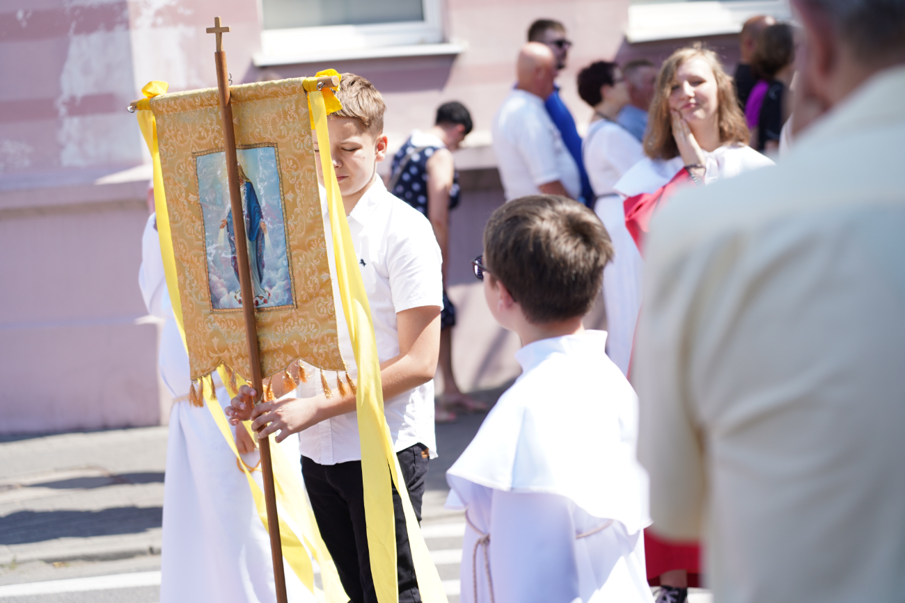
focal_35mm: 105
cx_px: 452
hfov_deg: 19.5
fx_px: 2640
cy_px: 302
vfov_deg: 13.0
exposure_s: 1/320
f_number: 4
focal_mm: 105
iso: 100
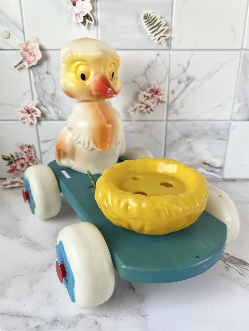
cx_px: 124
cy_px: 166
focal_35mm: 25
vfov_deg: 69.4
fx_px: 240
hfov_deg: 54.9
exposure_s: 1/121
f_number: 1.6
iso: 40
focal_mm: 5.1
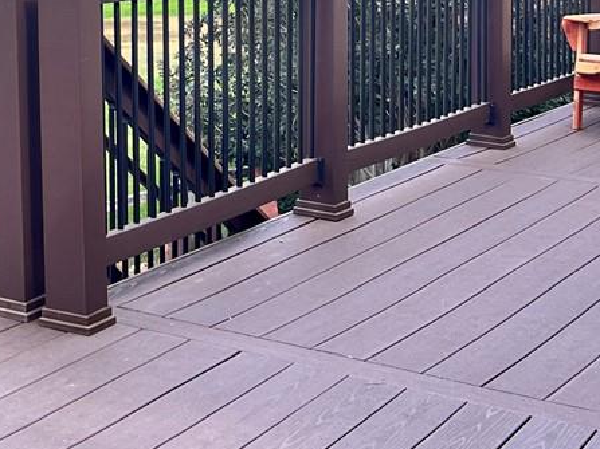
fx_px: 1612
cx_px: -334
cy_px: -185
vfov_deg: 14.9
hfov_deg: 18.4
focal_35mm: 93
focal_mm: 5.7
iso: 50
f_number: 1.5
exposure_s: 1/714
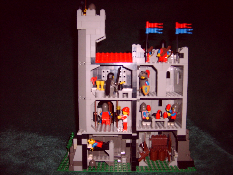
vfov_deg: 40.7
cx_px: 116
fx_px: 236
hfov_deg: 52.6
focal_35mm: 35
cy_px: 88
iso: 100
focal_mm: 5.8
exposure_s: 1/45
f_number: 2.8
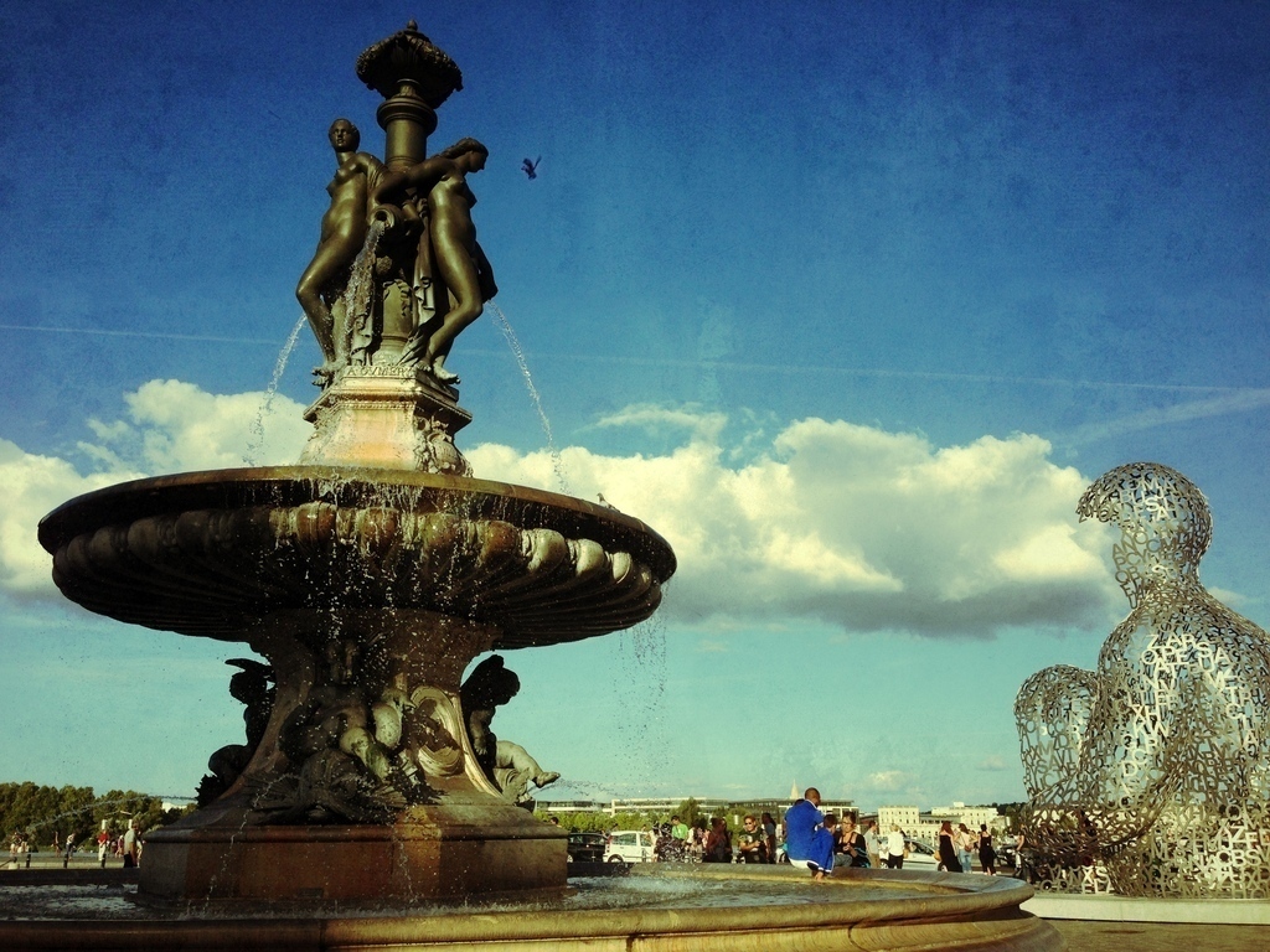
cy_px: 476
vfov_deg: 42.9
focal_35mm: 33
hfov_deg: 55.4
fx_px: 1211
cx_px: 635
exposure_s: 1/1695
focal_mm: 4.13
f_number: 2.4
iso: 50
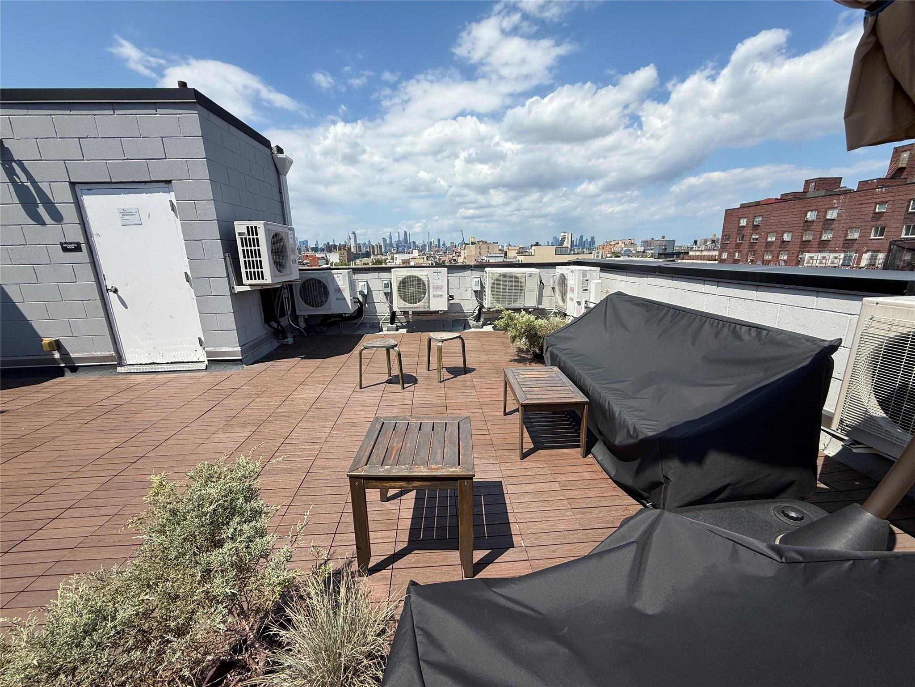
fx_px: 370
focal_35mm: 14
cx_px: 458
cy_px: 344
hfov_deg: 102.1
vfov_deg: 85.7
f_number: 2.2
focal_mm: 2.22
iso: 50
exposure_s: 1/2237
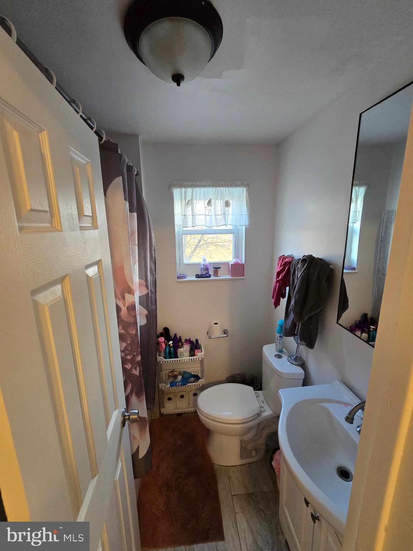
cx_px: 206
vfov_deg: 106.2
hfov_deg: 89.9
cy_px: 276
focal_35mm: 13
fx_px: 207
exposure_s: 1/60
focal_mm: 2.2
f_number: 2.2
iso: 400
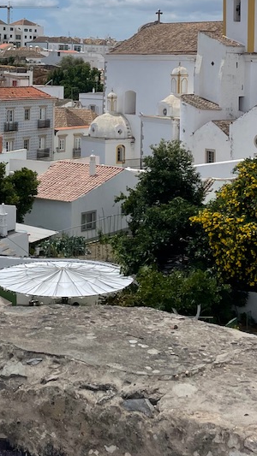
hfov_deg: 17.6
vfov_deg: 29.6
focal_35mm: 68
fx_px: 823
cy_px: 38
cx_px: 64
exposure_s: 1/9091
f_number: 1.6
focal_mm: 4.2
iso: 32
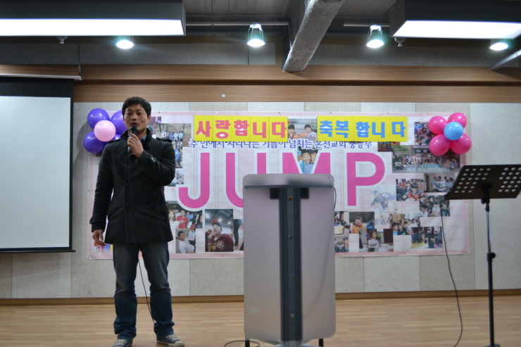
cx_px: 260
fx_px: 521
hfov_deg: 53.1
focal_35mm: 36
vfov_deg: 36.9
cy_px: 174
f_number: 4
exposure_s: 1/25
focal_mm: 24
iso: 400
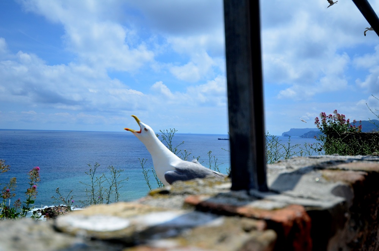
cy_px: 126
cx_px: 190
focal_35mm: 36
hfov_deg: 53.2
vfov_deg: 36.7
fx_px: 378
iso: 500
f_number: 4
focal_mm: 24
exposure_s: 1/8000
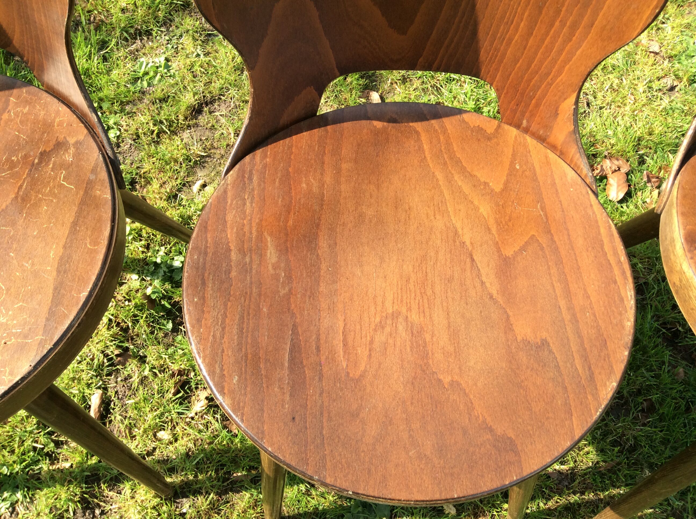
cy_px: 260
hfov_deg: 56.9
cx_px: 348
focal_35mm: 32
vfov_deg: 44.1
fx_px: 642
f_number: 2.4
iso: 32
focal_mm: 3.3
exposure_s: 1/252
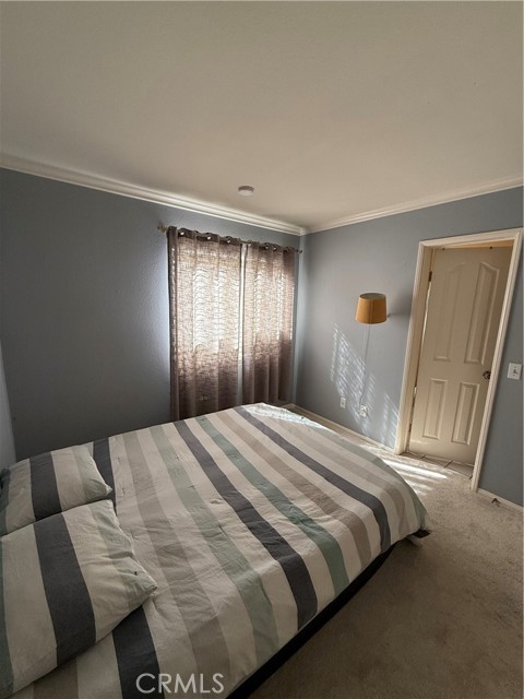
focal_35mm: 14
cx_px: 262
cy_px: 350
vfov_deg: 102.1
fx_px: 283
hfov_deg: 85.7
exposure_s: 1/99
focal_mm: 2.22
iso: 80
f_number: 2.2
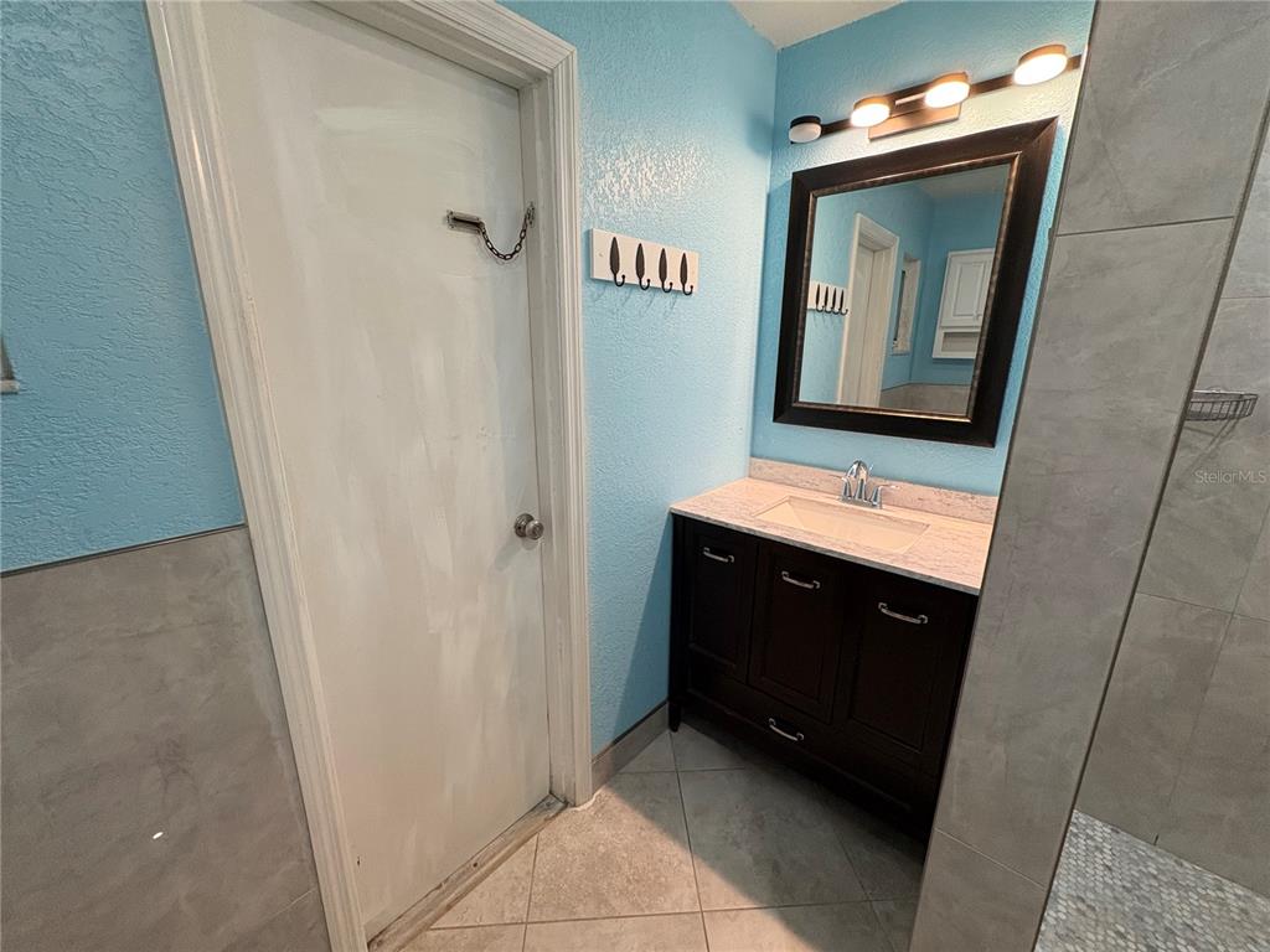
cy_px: 476
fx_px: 514
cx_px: 635
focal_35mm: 14
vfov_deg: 85.7
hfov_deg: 102.1
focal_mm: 2.22
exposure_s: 1/120
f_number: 2.2
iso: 200
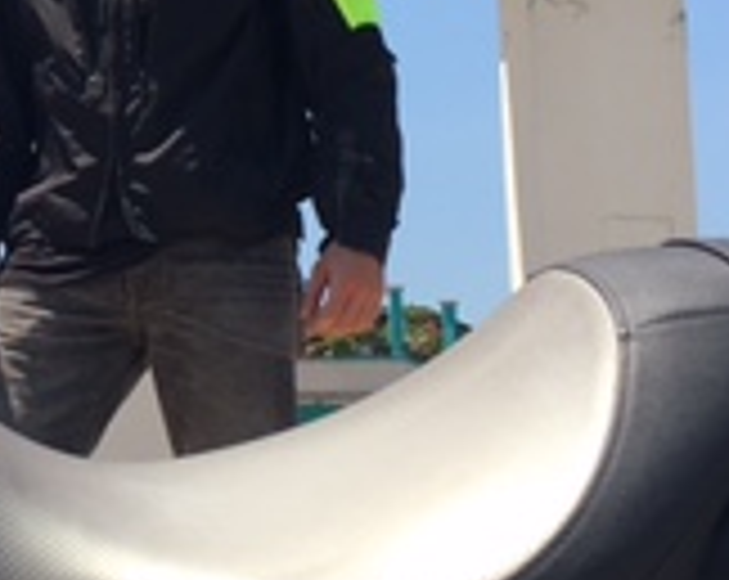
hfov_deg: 16.4
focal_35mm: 112
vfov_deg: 13.6
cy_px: 103
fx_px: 2412
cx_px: -166
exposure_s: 1/1083
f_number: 2.2
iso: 25
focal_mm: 4.15
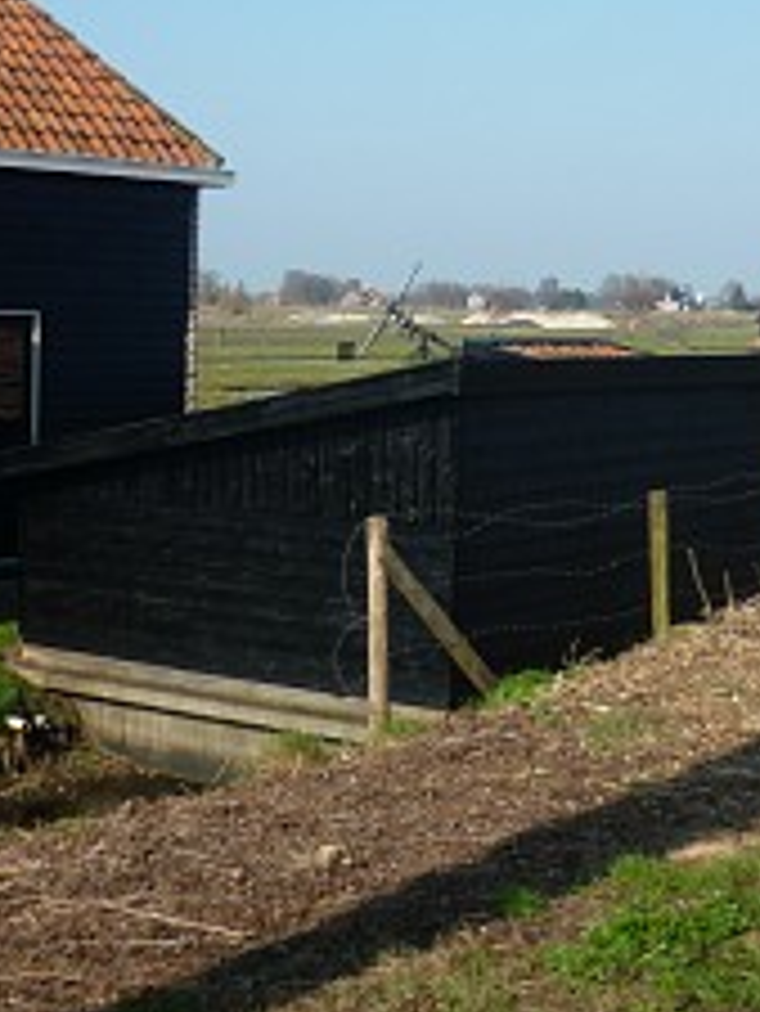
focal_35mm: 66
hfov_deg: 22.2
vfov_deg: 28.9
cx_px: 499
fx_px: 1930
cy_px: 234
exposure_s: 1/160
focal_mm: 5.5
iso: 80
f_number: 8
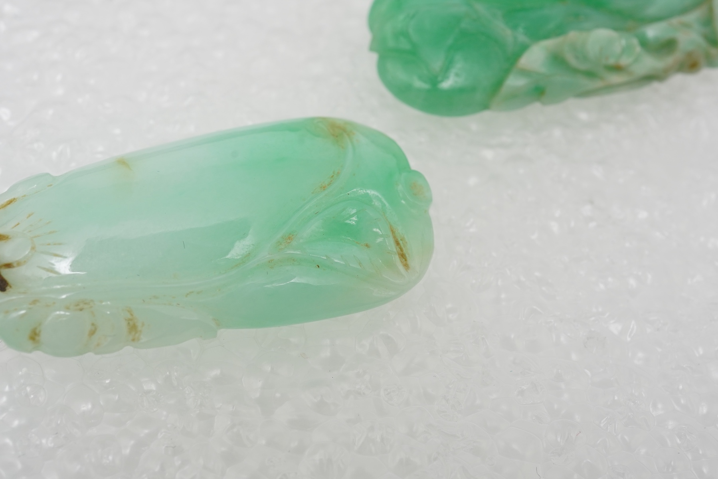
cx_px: 359
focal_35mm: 45
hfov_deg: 43.6
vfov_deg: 29.9
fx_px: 898
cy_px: 240
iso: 500
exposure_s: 1/125
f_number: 20
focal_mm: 30
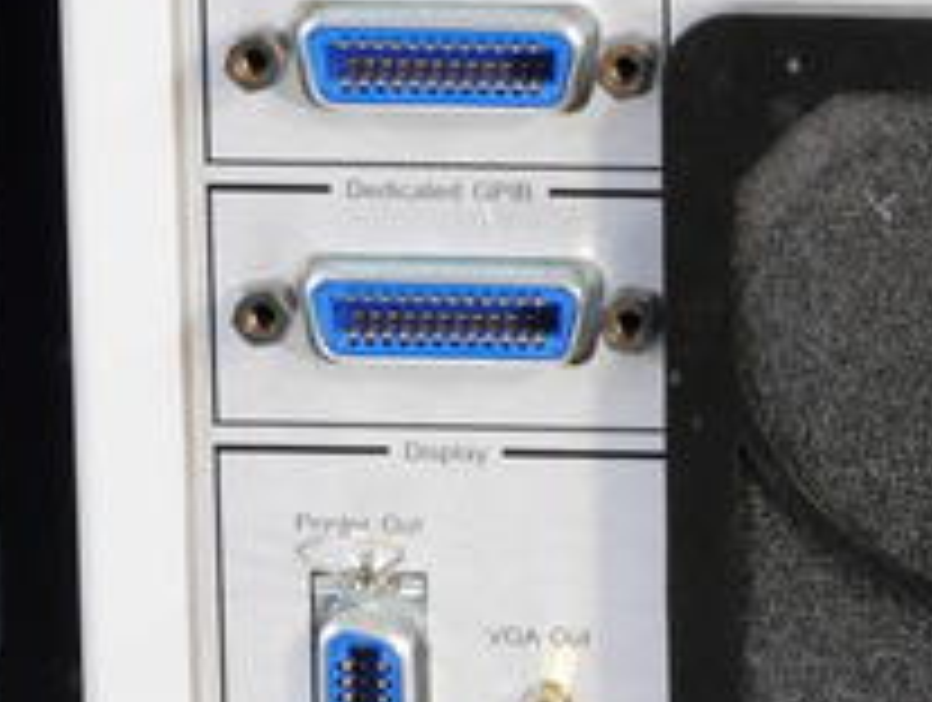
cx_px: 869
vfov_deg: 4.0
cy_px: 432
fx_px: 10087
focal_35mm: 374
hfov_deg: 5.3
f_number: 14
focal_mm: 97
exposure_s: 1/1.6
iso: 800
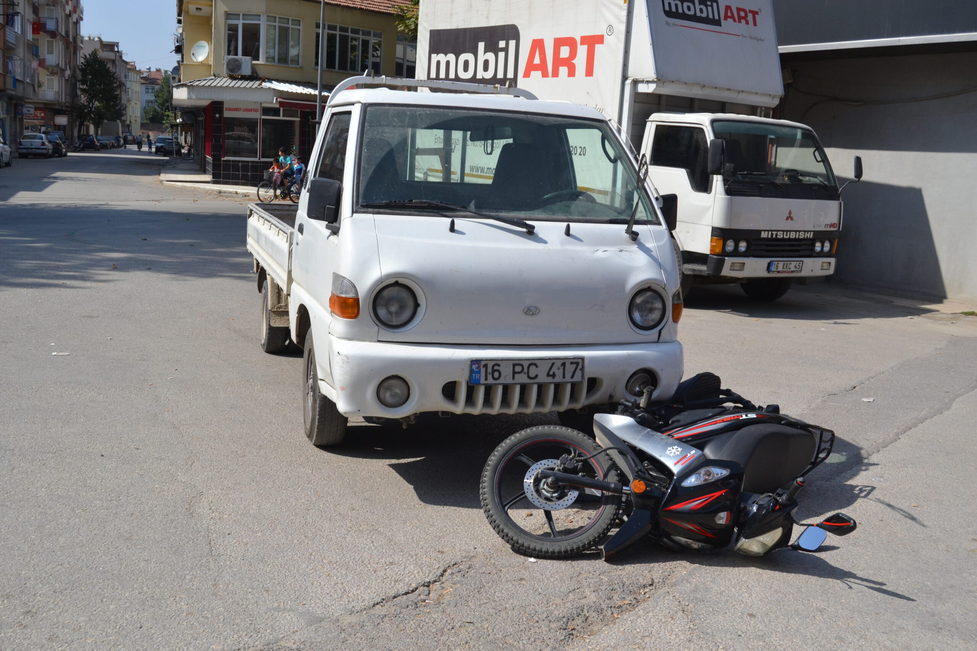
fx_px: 1058
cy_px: 326
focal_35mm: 39
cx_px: 488
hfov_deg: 49.6
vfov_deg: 34.2
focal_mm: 26
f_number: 6.3
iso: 400
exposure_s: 1/1600
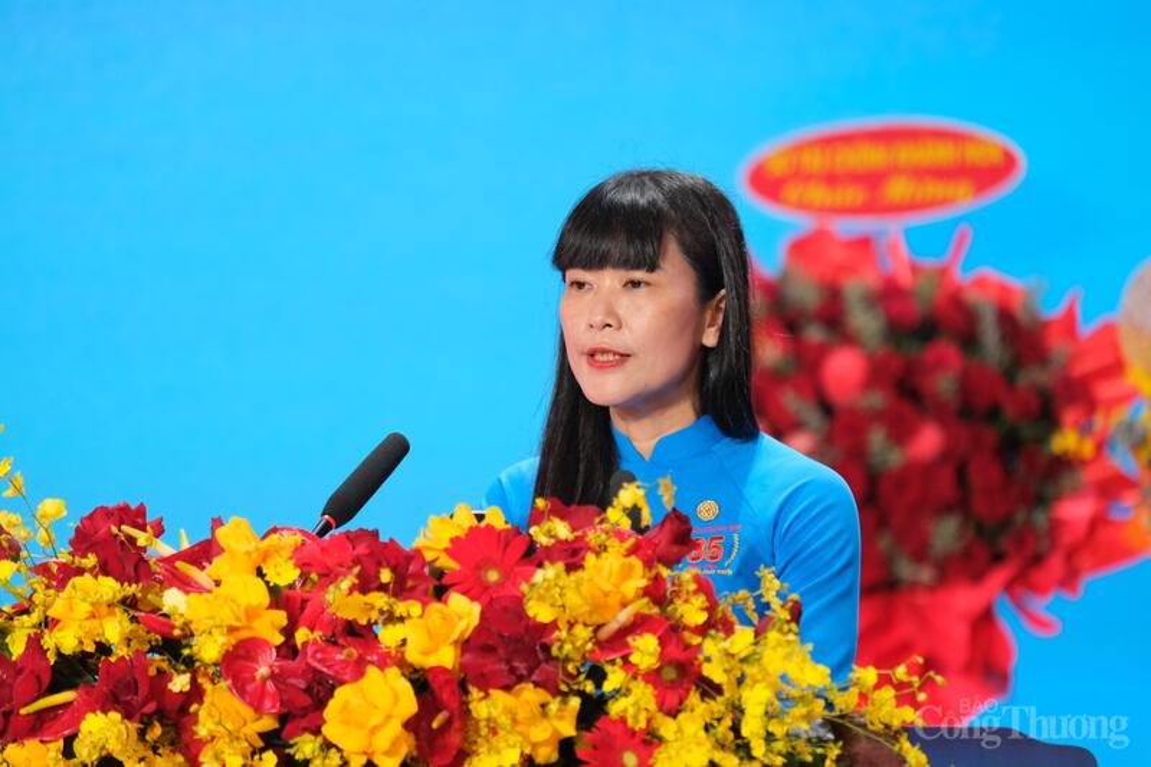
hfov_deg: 6.9
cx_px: 576
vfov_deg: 4.6
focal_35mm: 300
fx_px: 9589
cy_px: 384
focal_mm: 200
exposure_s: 1/600
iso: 3200
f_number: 4.8
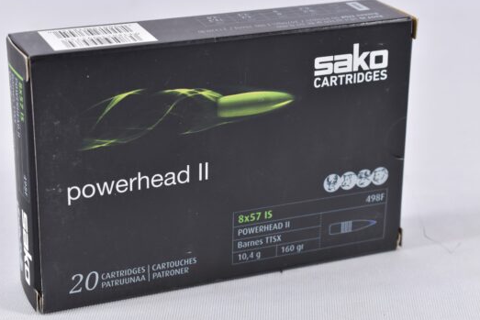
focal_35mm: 95
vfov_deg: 14.5
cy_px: 160
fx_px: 1261
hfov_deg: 21.5
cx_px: 225
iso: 640
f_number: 5.6
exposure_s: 1/50
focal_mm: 55
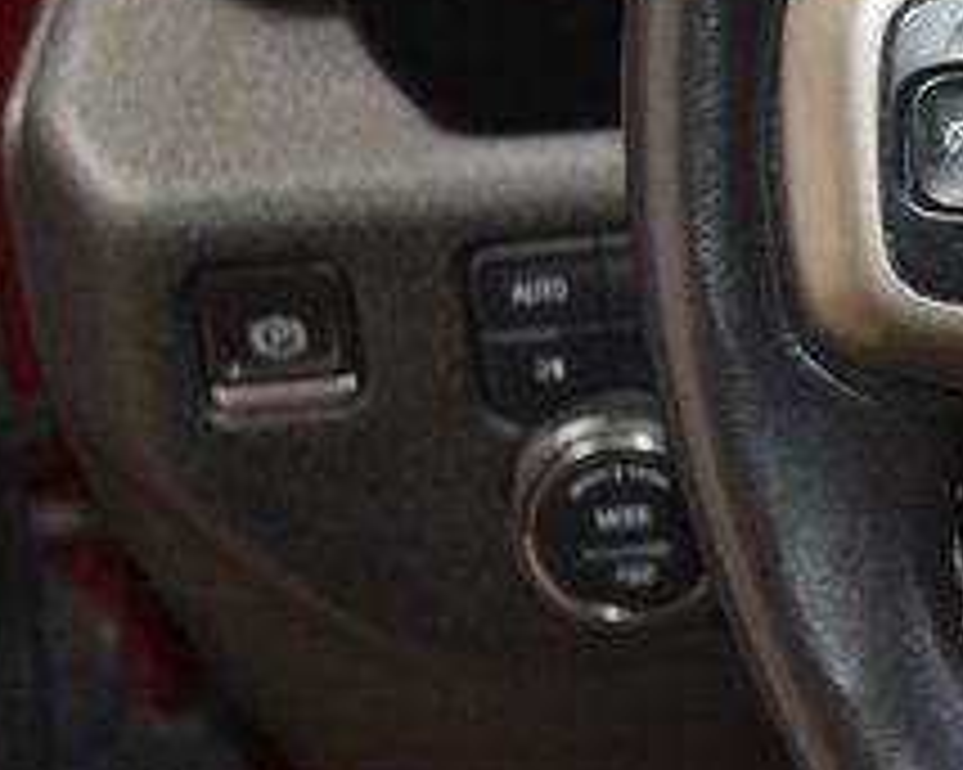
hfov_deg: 9.1
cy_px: 29
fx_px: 5562
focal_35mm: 195
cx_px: 2088
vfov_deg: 7.9
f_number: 3.8
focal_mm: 29
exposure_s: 1/50
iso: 2200
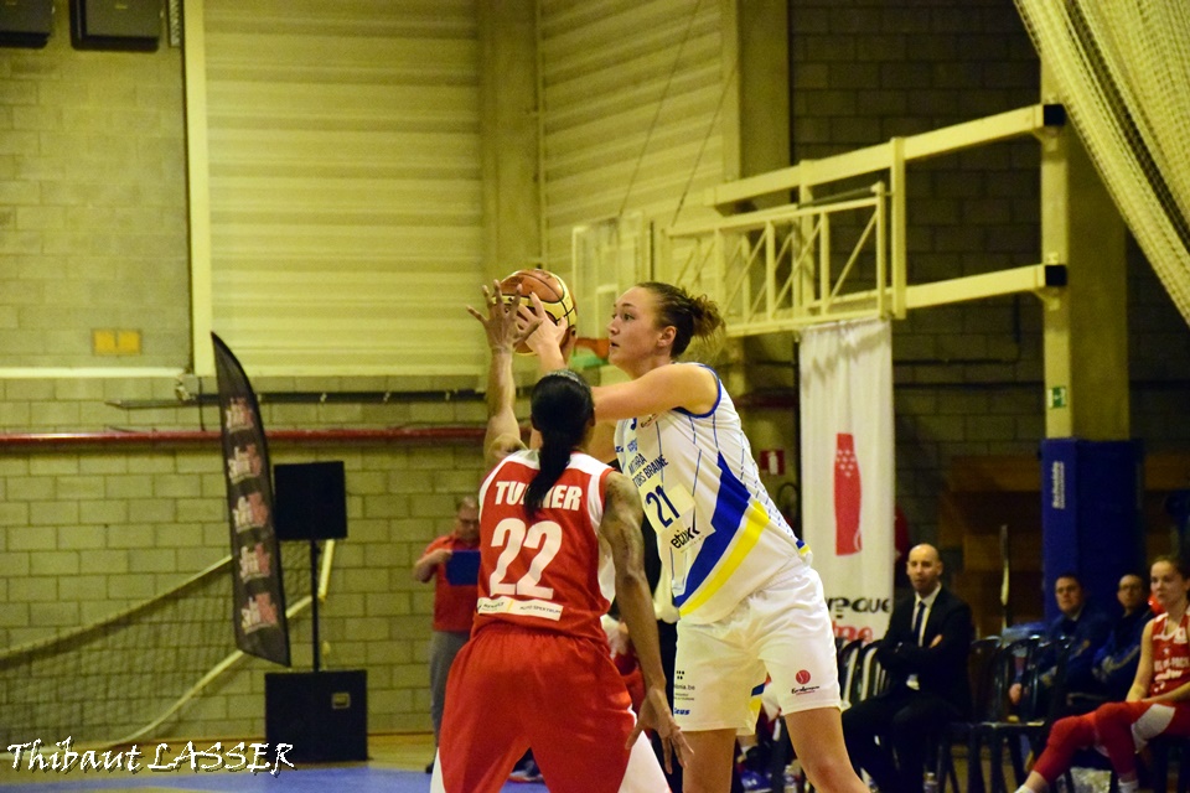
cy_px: 396
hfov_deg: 13.0
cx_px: 595
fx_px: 5206
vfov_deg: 8.7
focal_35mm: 158
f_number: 6.3
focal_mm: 105
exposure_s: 1/640
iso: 10000
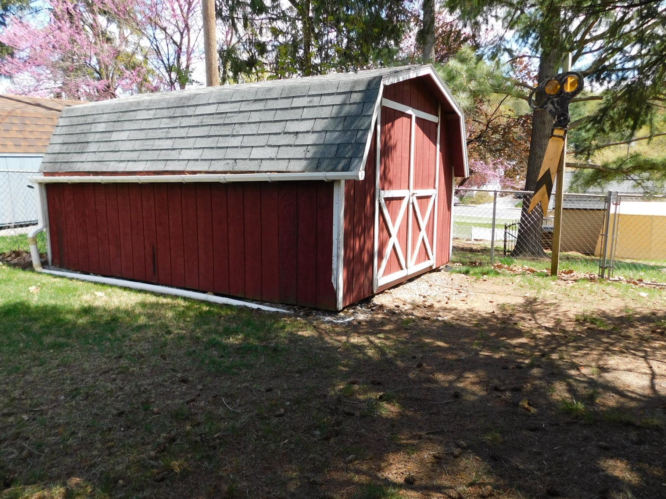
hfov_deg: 67.2
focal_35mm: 26
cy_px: 261
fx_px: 500
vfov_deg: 53.0
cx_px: 359
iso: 125
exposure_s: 1/500
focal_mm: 4
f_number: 3
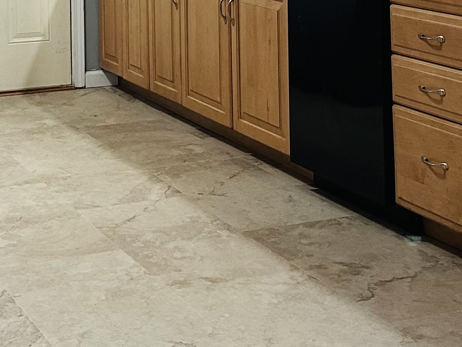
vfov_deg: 15.8
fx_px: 1174
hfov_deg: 22.1
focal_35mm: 88
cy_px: -126
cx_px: 144
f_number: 1.78
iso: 400
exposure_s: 1/60
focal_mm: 6.86
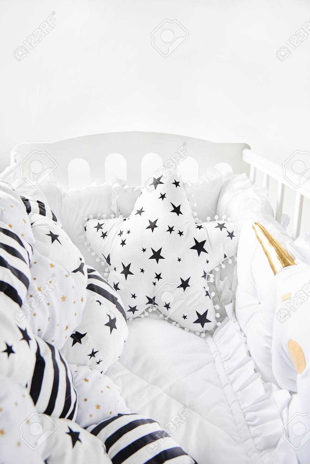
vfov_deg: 55.8
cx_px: 155
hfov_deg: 38.9
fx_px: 439
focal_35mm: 34
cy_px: 232
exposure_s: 1/160
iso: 320
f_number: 5.6
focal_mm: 34
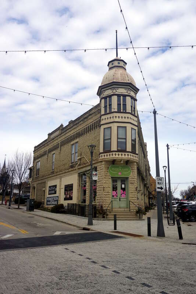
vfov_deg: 61.9
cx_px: 98
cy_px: 147
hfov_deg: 43.6
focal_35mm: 30
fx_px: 245
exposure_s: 1/160
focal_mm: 20
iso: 100
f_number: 11
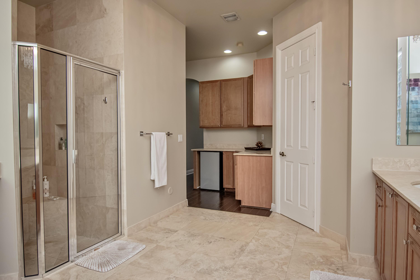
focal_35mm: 21
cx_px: 210
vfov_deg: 59.5
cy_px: 140
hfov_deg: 81.2
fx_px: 245
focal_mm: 14
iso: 720
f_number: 5.6
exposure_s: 1/125
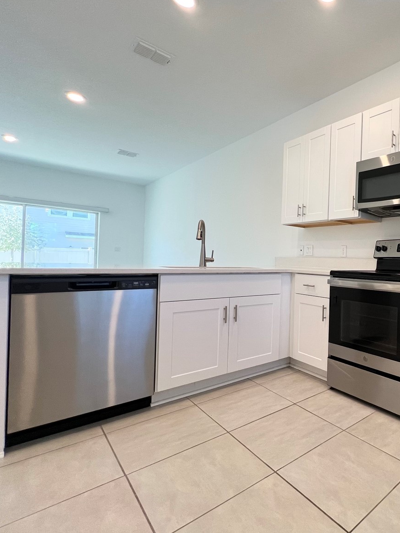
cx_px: 360
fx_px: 277
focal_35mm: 18
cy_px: 264
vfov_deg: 87.8
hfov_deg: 60.6
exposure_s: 1/120
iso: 160
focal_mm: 1.57
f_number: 1.8
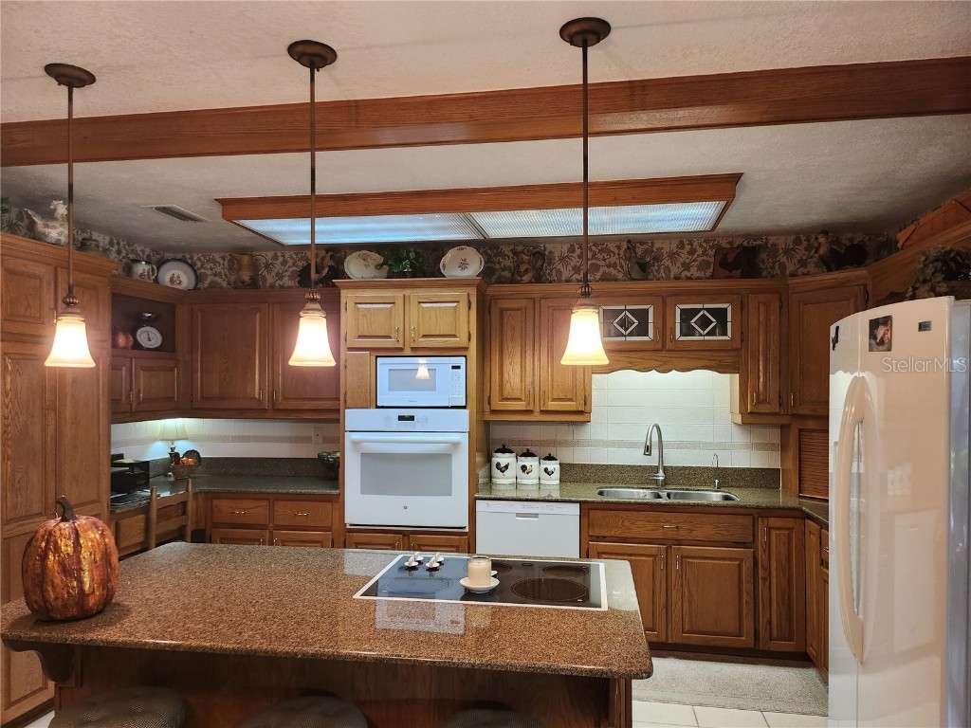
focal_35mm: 24
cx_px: 486
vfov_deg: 56.8
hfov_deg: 71.6
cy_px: 364
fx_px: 673
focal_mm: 5
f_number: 1.8
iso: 320
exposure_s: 1/120
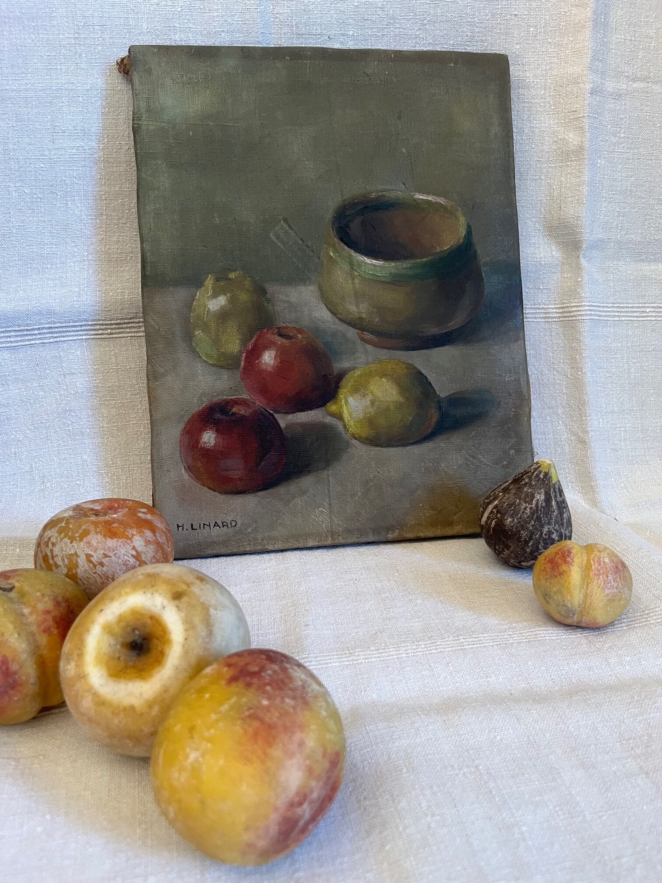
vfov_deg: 67.3
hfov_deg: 53.1
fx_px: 663
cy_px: 442
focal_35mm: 26
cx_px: 331
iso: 125
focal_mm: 5.1
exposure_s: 1/71
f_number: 1.6
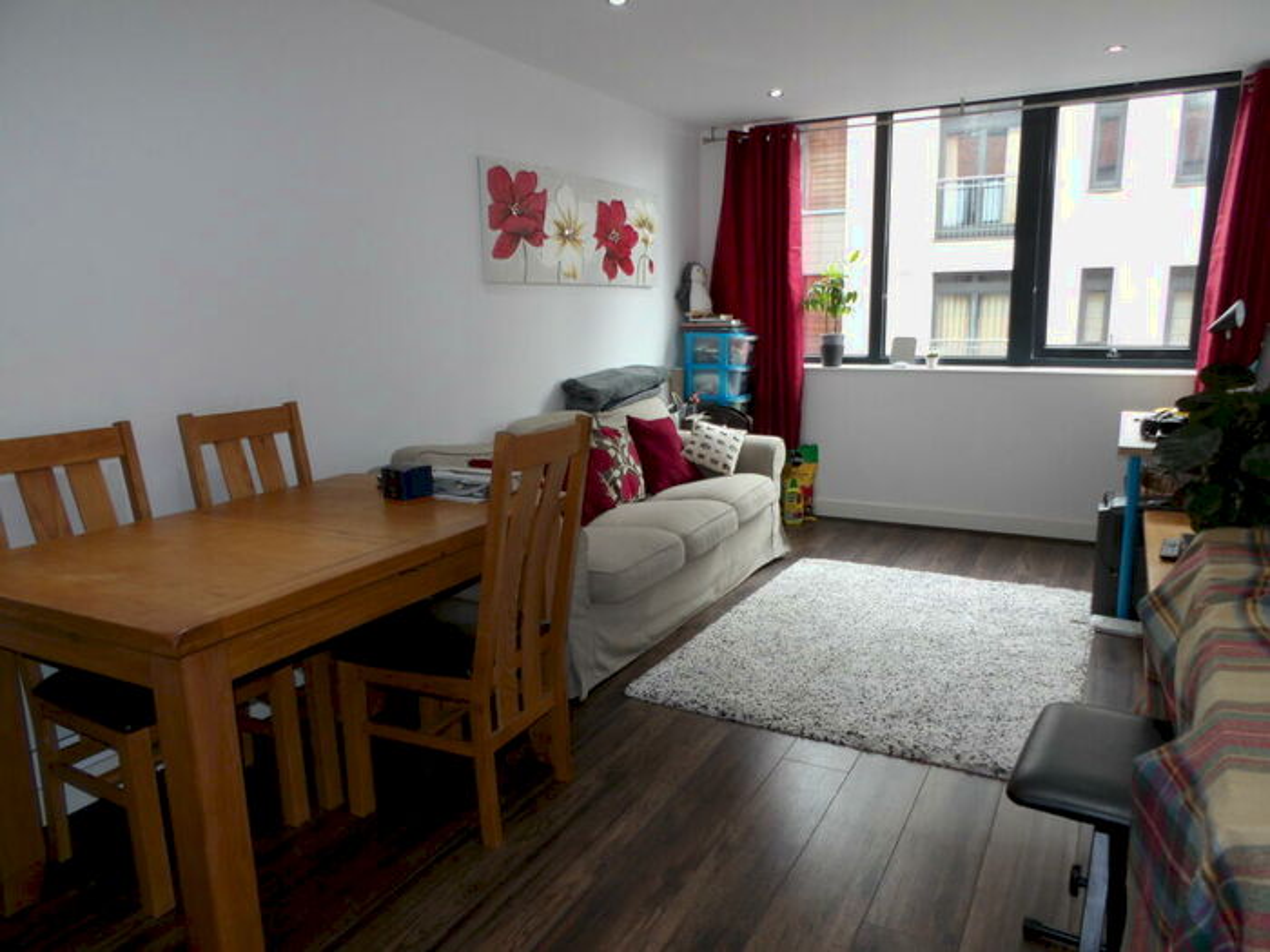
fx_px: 881
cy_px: 476
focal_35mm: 24
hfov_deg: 71.6
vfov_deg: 56.8
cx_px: 635
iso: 184
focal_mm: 4.3
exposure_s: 1/30
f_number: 4.1
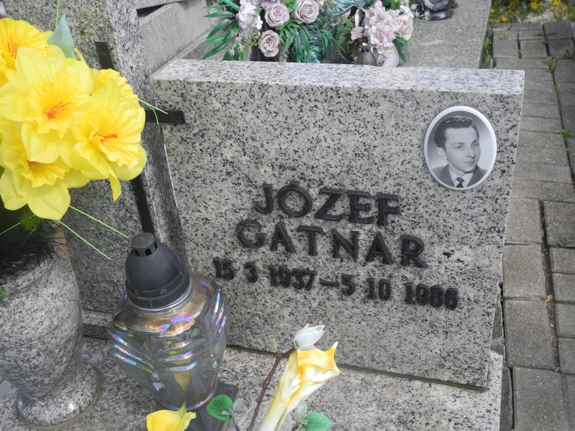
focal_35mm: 41
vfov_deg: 35.1
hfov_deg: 45.8
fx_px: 681
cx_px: 288
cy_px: 216
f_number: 3.2
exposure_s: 1/640
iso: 100
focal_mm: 8.8
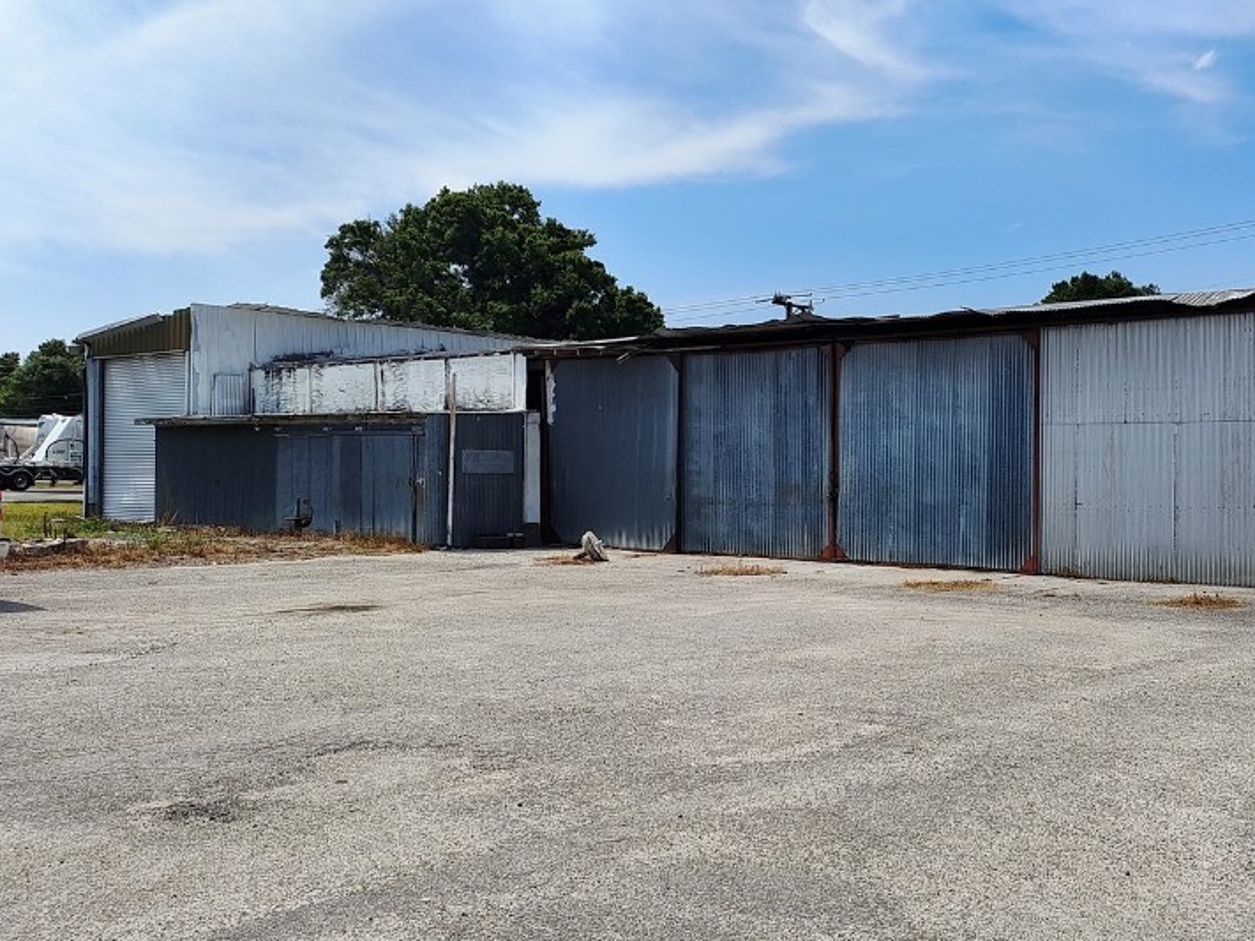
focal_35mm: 36
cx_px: 800
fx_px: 1305
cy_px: 461
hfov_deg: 50.7
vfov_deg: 39.6
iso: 100
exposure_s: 1/1748
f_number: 1.7
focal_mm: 4.71
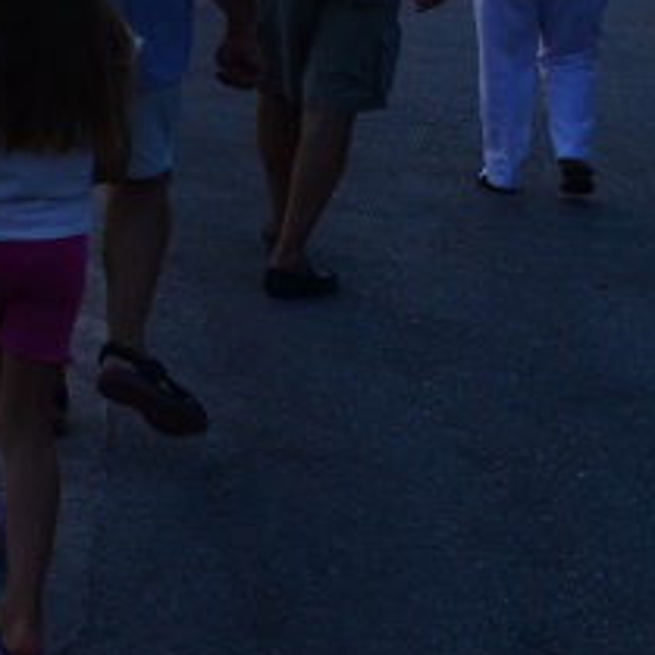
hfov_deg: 16.1
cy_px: -96
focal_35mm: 85
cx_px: -635
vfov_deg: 19.4
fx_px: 1820
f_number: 5.6
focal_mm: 14
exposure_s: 1/60
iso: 400
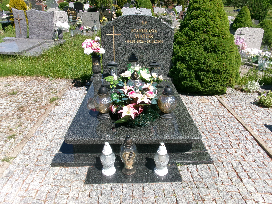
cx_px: 136
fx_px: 220
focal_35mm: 28
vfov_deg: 49.7
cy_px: 102
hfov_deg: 63.4
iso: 100
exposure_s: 1/120
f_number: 10.8
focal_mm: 5.1
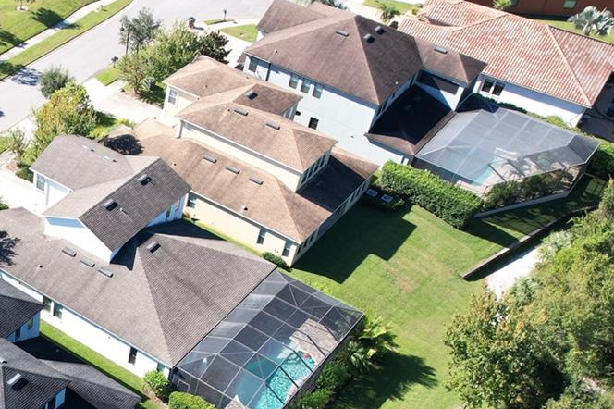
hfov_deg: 34.1
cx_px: -7
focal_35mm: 53
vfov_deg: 24.7
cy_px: 371
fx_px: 903
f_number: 2.8
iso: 100
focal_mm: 8.38
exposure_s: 1/640
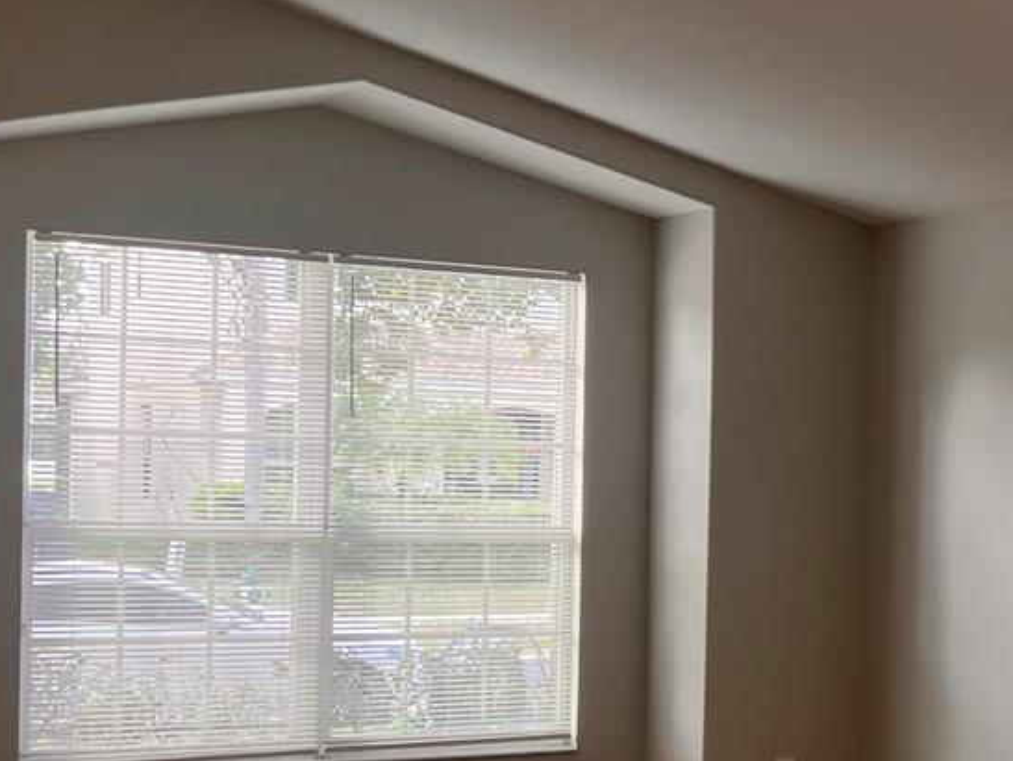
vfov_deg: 19.3
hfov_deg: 22.9
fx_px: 2226
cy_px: 572
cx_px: 1311
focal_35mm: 76
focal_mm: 5.7
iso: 50
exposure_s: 1/120
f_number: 1.5
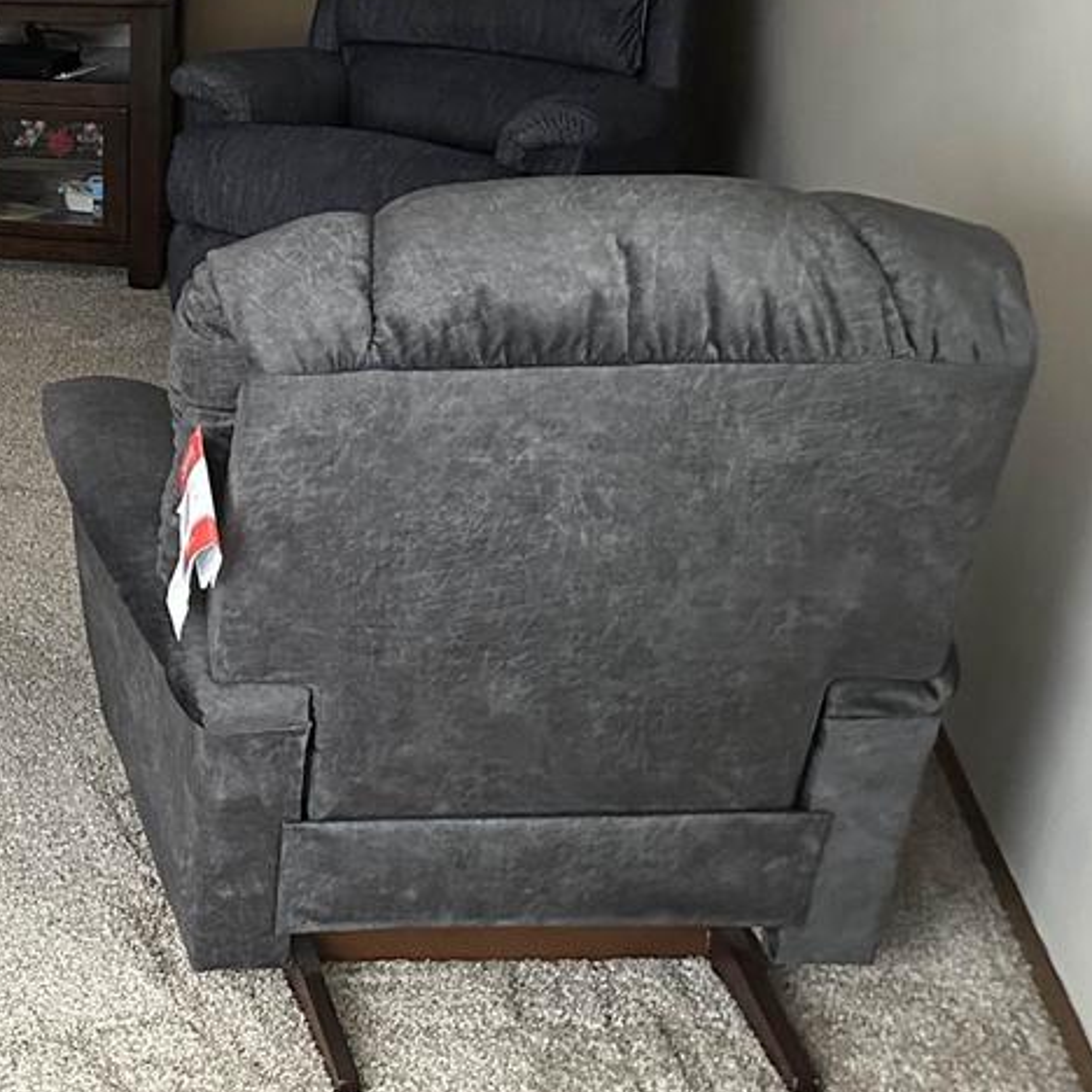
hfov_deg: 24.9
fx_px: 2070
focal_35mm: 58
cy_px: 47
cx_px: -390
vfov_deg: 28.1
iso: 800
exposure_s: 1/40
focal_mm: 6.86
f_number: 1.78
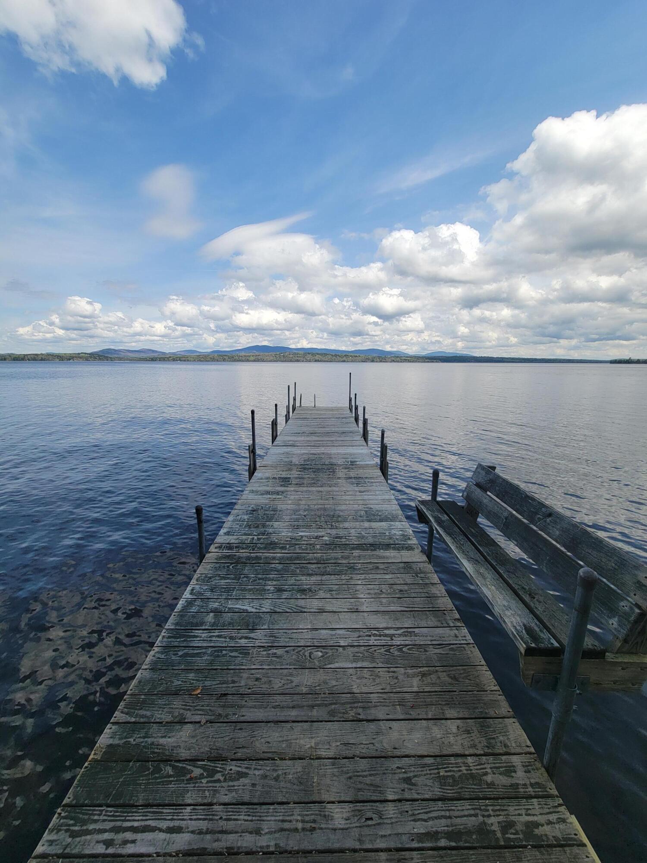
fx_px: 324
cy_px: 432
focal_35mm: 13
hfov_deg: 89.9
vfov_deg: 106.2
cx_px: 324
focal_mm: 2.2
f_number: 2.2
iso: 50
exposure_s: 1/1794
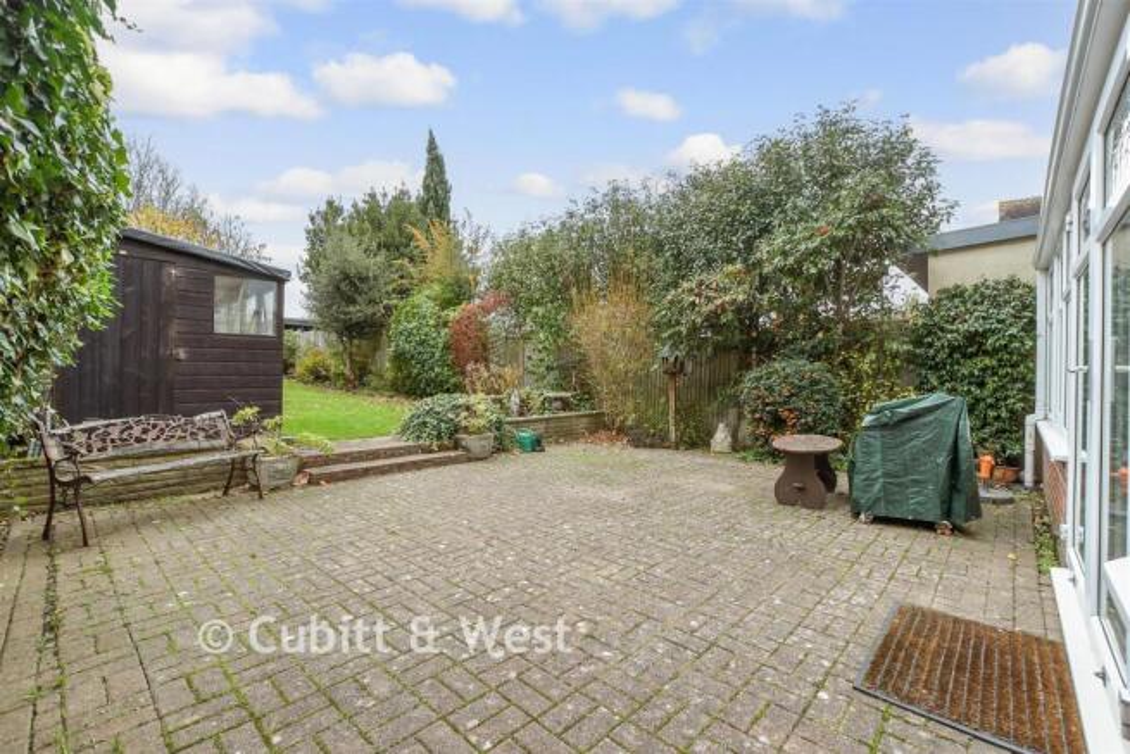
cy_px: 377
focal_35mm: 15
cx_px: 565
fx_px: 471
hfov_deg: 100.4
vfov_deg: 77.4
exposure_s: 1/15
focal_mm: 10
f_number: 8
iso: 160
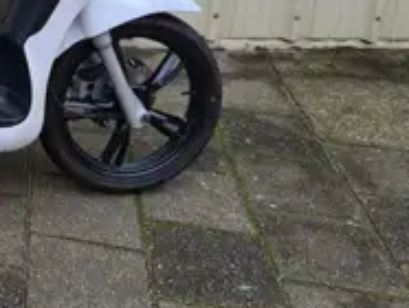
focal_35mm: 67
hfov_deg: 25.3
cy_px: -57
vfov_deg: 20.6
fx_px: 793
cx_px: -112
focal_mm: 5.4
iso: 50
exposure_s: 1/113
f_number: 1.8
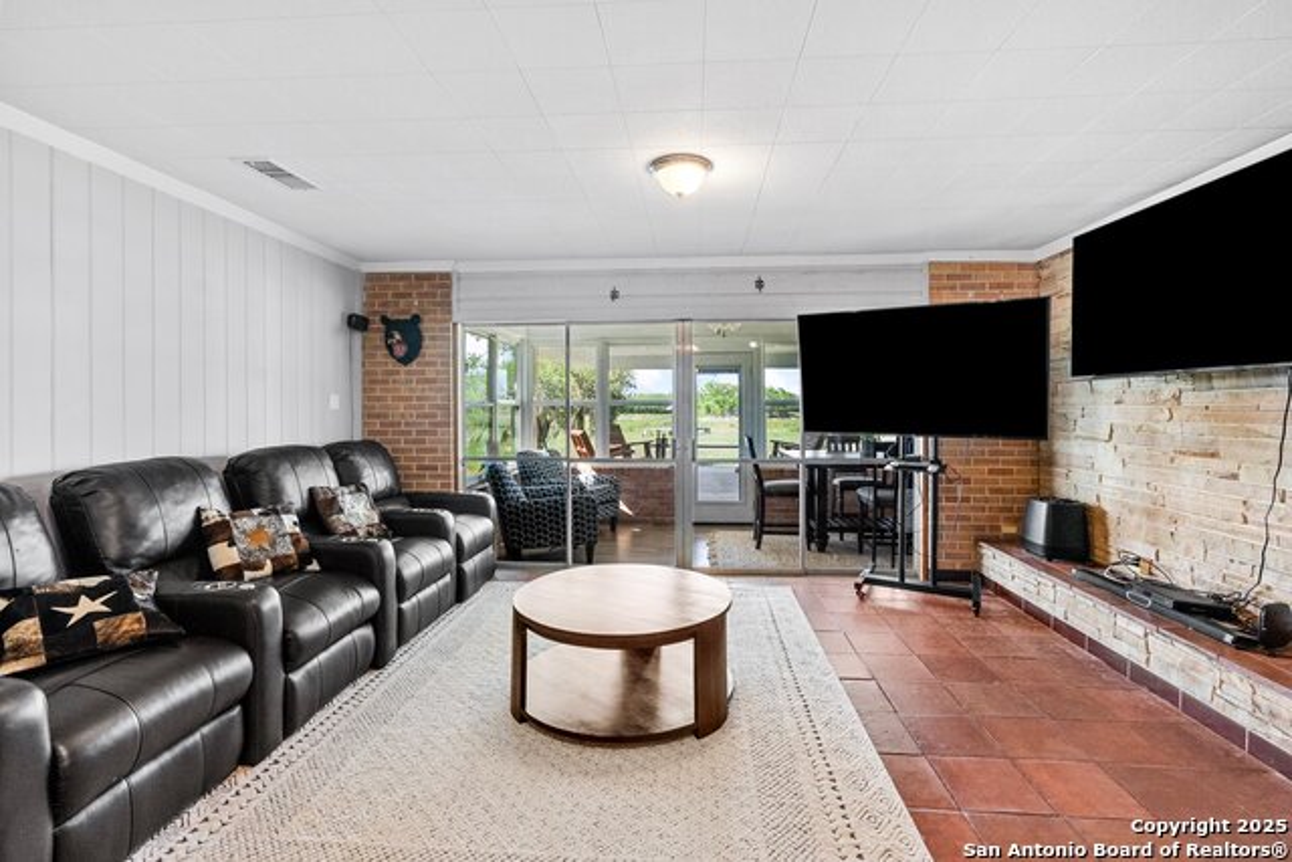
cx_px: 646
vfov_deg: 73.8
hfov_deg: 96.7
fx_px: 574
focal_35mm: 16
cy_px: 431
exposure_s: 1/5
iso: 640
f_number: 9
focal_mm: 16
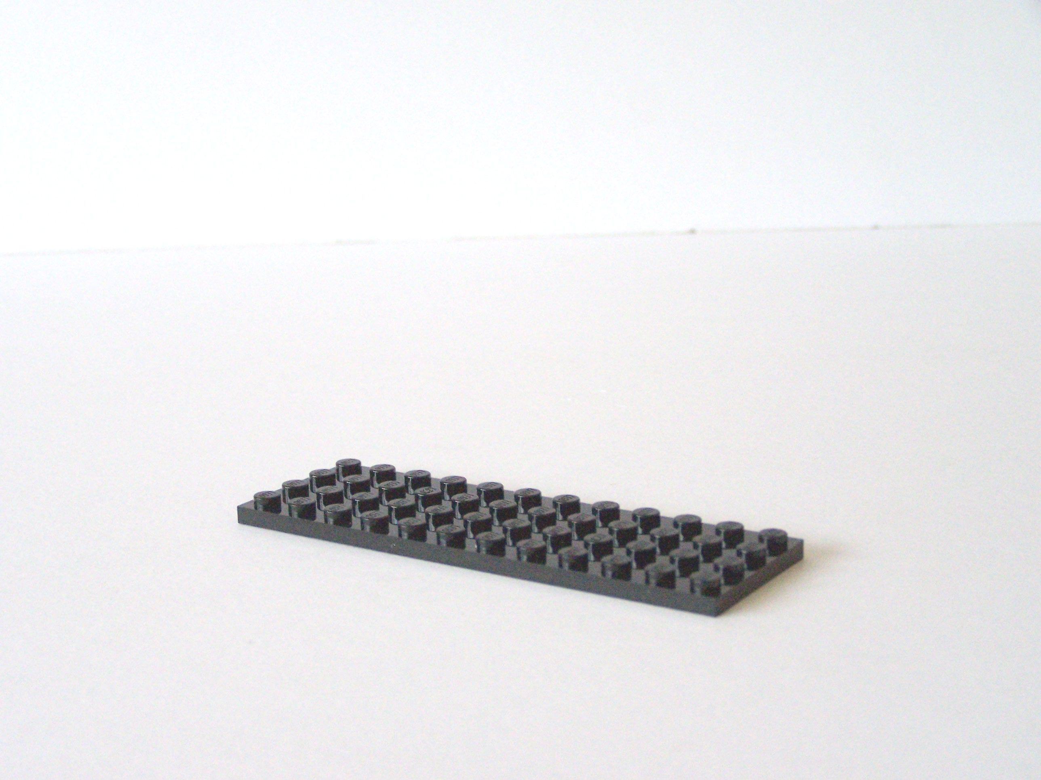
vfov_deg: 21.9
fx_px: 2015
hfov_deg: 29.0
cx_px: 520
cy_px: 390
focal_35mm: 67
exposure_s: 1/60
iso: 400
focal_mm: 11.1
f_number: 3.2
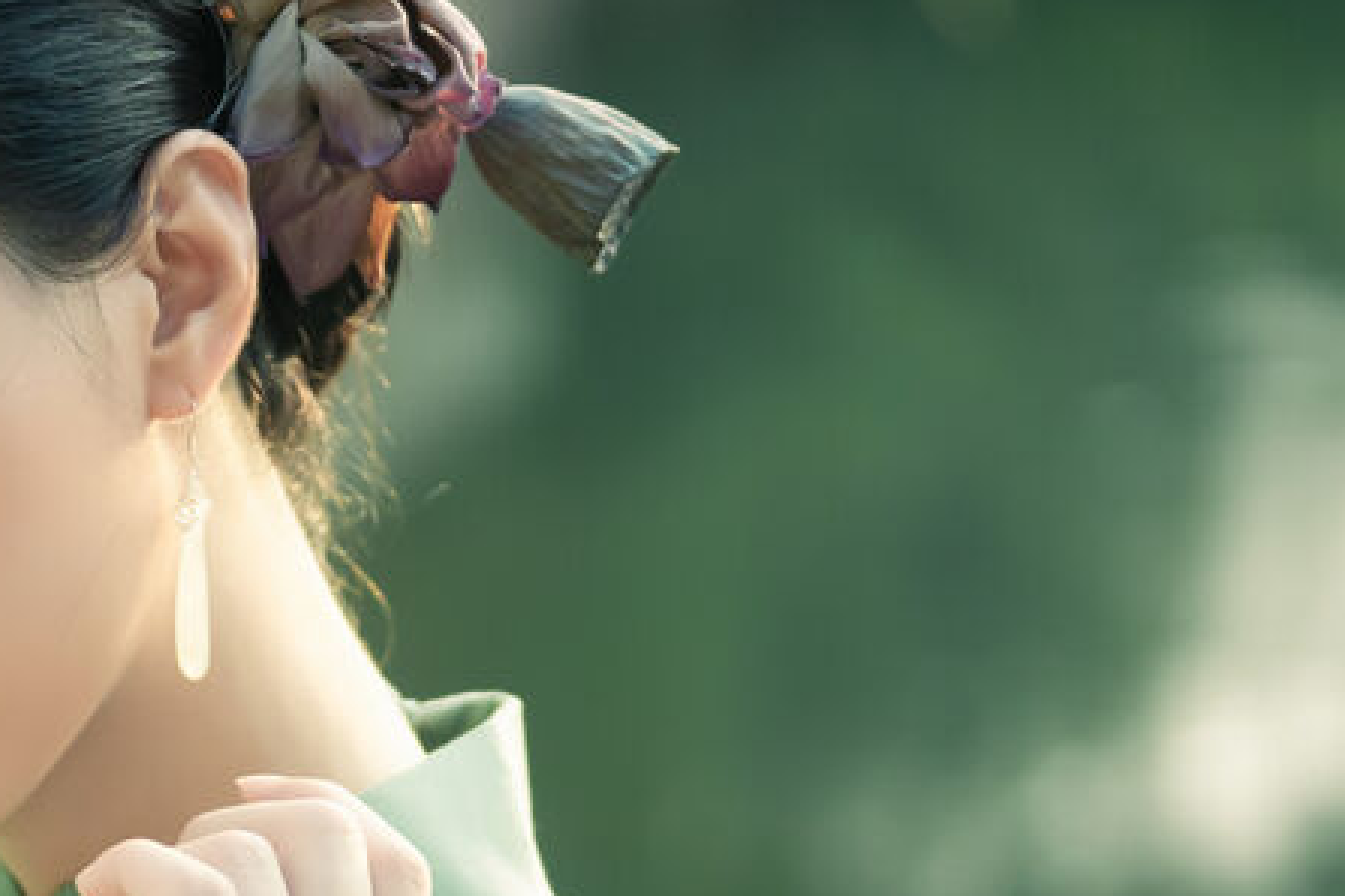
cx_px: -211
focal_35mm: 188
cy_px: 860
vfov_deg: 7.3
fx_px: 7023
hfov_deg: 10.8
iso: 1600
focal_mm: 70
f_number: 2.8
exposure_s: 1/3200
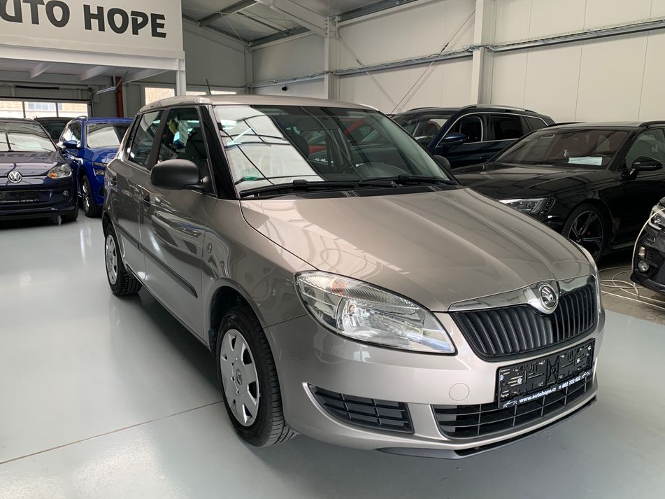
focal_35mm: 28
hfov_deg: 63.4
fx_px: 538
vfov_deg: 49.7
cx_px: 318
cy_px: 250
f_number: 1.8
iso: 100
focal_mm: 4.25
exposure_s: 1/107
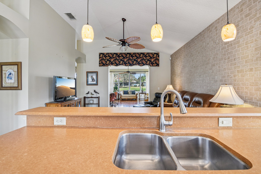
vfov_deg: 77.3
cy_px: 87
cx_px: 130
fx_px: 109
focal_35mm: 15
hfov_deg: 100.4
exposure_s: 1/13
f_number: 8
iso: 400
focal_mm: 15
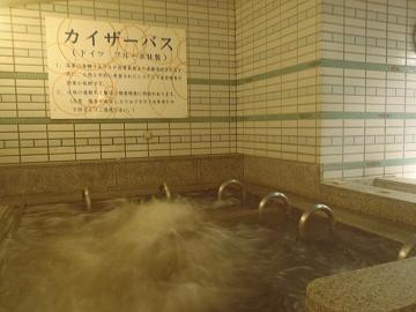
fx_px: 336
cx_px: 208
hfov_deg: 63.4
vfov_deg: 49.7
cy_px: 156
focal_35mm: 28
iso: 320
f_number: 3.9
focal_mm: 5
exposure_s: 1/4
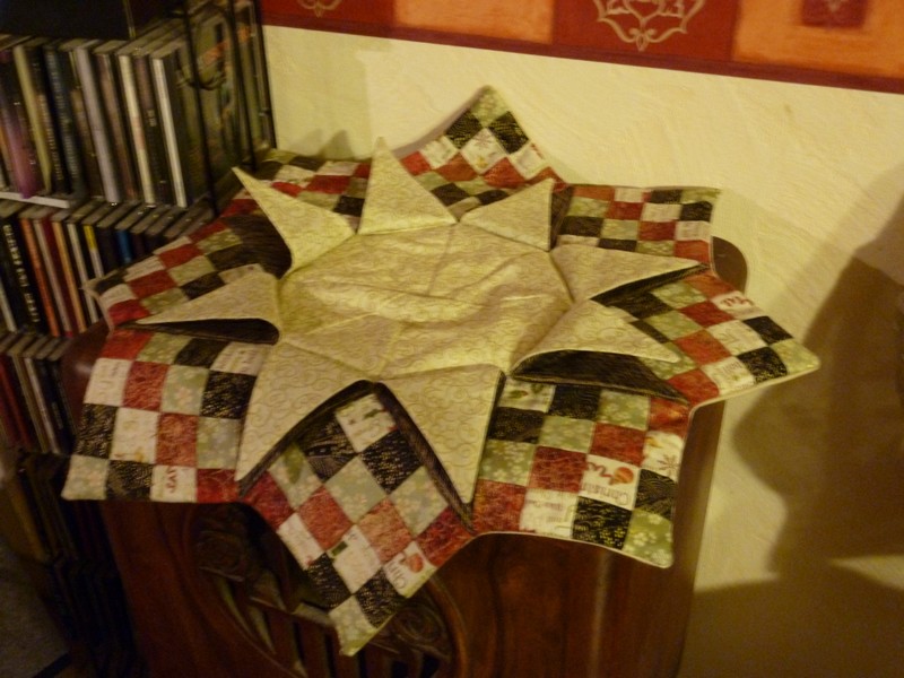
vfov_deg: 35.1
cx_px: 452
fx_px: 1071
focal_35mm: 41
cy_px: 339
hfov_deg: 45.8
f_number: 3.7
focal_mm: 7.3
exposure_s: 1/4
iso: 400
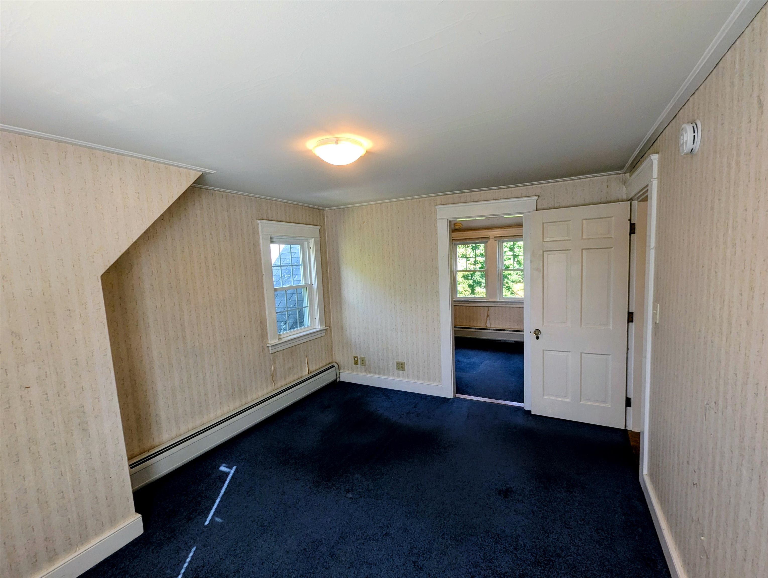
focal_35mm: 13
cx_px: 384
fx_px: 289
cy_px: 289
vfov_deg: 90.1
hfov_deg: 106.1
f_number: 2.2
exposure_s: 1/60
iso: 51
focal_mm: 1.95
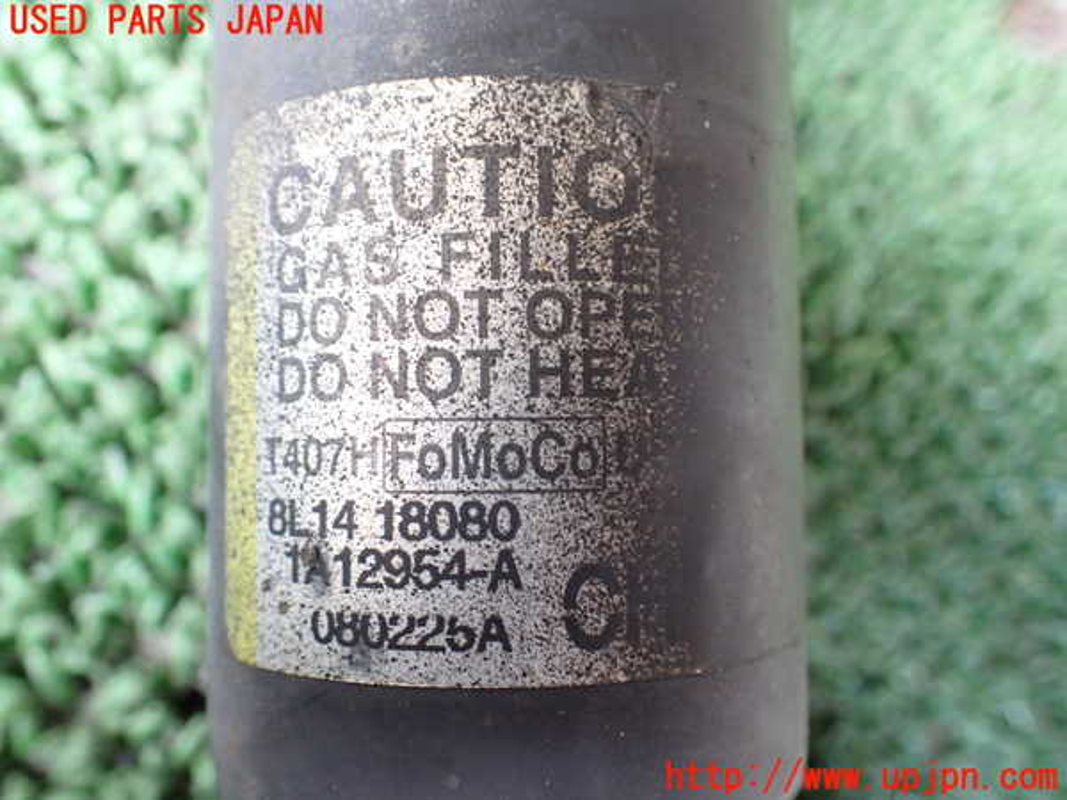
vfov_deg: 46.8
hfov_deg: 60.0
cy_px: 400
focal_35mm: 30
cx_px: 534
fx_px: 925
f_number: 2.3
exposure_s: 1/50
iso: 800
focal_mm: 5.4
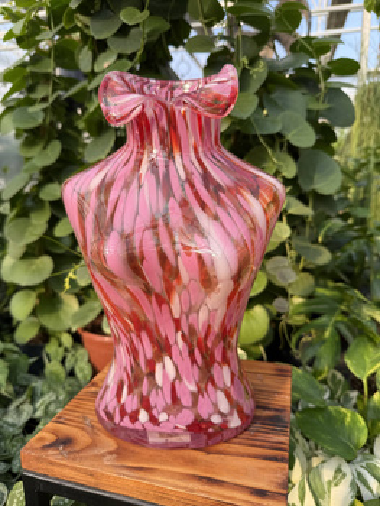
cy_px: 253
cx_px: 190
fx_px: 351
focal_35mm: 24
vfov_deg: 71.6
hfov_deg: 56.9
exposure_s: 1/765
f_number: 1.78
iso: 80
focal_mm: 6.76
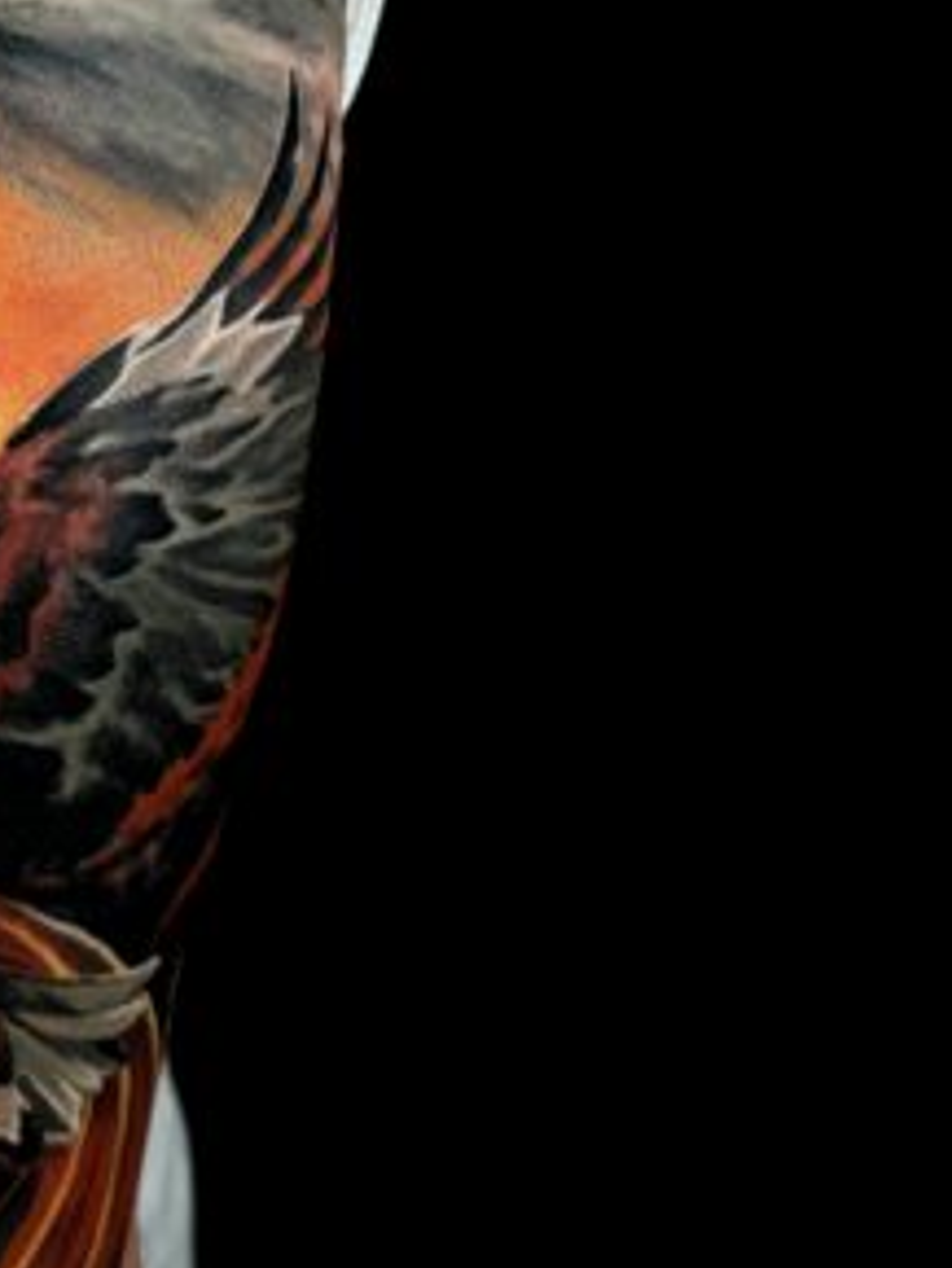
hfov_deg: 26.0
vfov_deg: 35.2
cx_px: -18
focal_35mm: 53
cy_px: 292
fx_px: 1942
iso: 64
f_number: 1.7
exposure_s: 1/30
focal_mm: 6.3
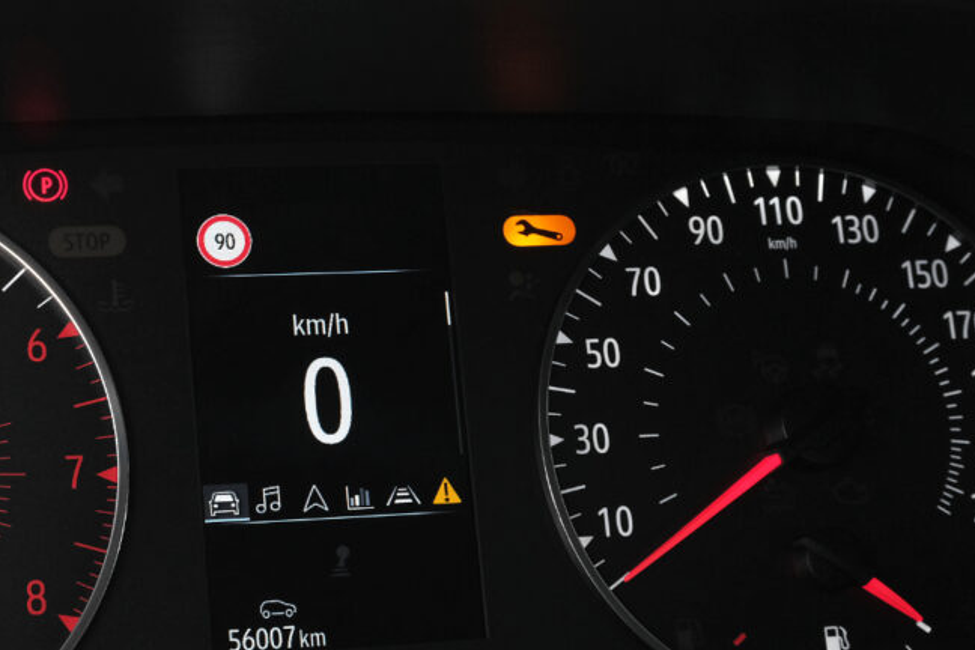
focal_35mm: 68
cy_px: 442
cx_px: 299
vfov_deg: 19.9
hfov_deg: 29.4
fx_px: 1842
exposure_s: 1/180
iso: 2000
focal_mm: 28.8
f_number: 9
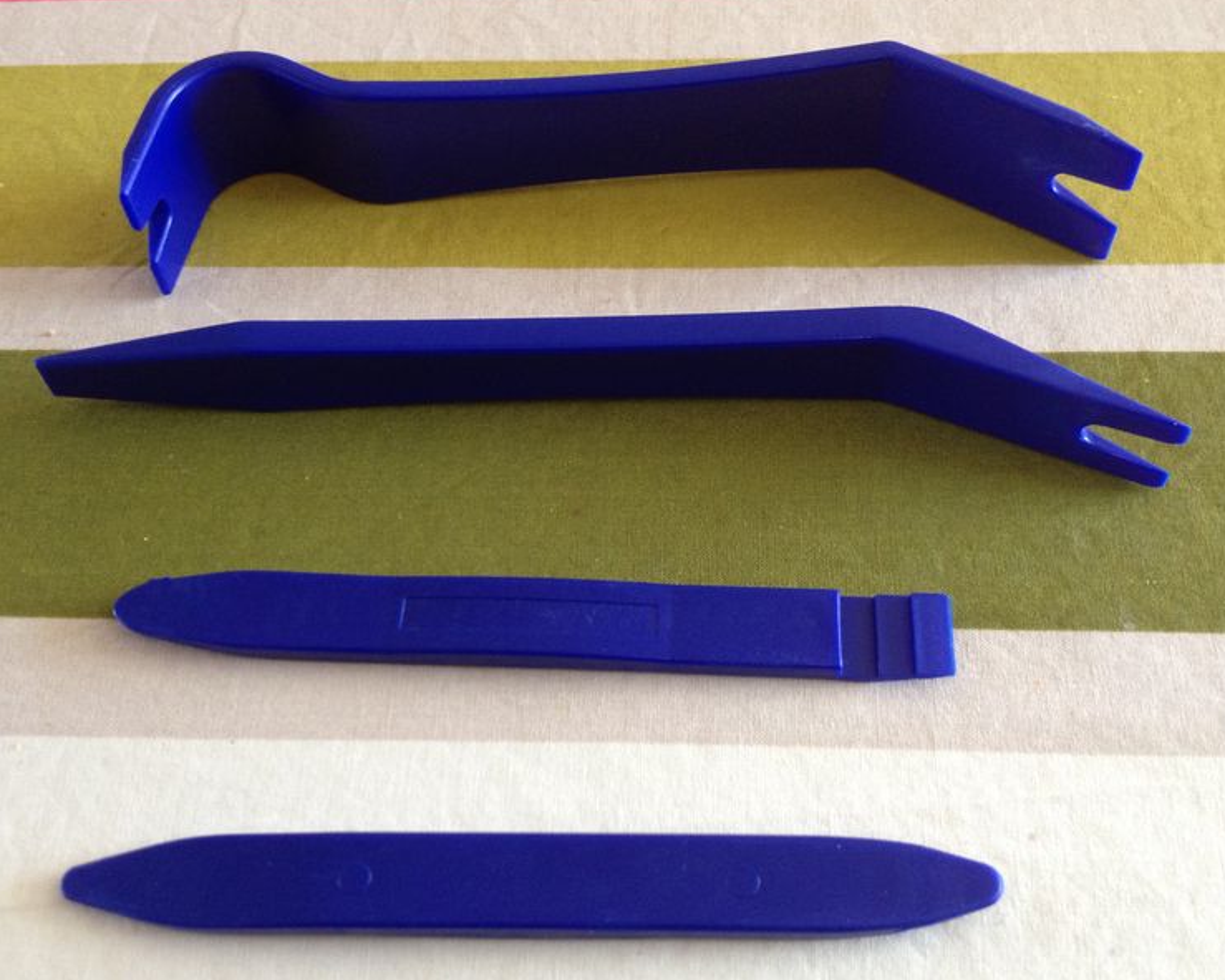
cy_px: 486
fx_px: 1341
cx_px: 608
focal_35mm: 37
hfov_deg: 49.1
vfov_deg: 40.1
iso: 100
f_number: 2.4
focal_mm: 4.28
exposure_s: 1/20
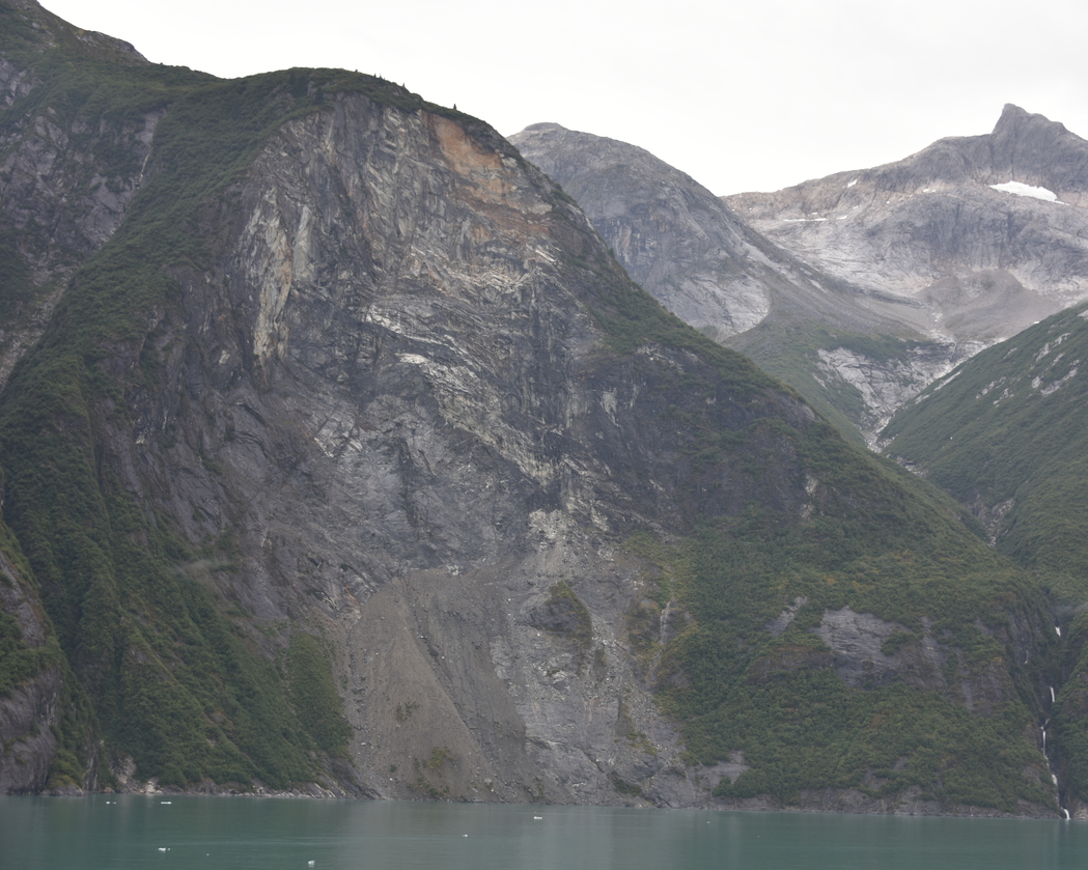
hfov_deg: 34.1
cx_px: 636
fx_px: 1771
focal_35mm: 55
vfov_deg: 27.6
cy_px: 429
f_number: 4.2
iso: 125
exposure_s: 1/100
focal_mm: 48
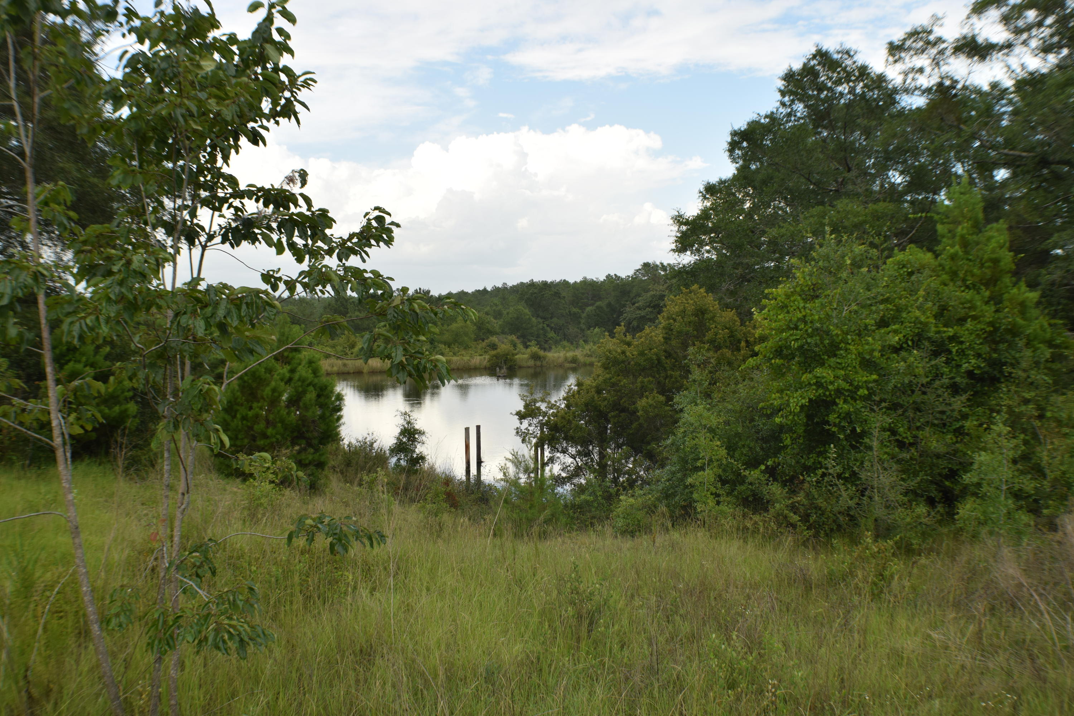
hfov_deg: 53.1
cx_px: 537
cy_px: 358
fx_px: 1074
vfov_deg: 36.9
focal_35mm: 36
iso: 100
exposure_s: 1/160
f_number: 6.3
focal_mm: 24
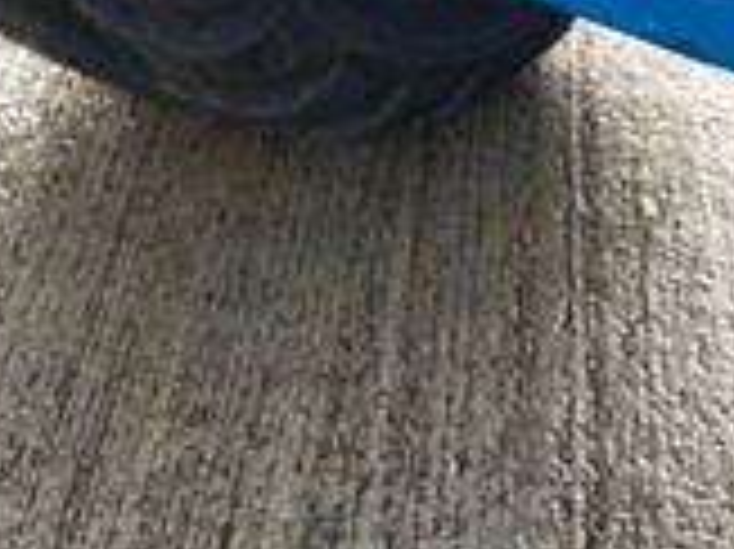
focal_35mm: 96
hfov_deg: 20.4
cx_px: 491
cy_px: -45
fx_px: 2034
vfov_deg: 15.0
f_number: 1.6
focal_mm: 4.2
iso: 50
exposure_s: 1/121
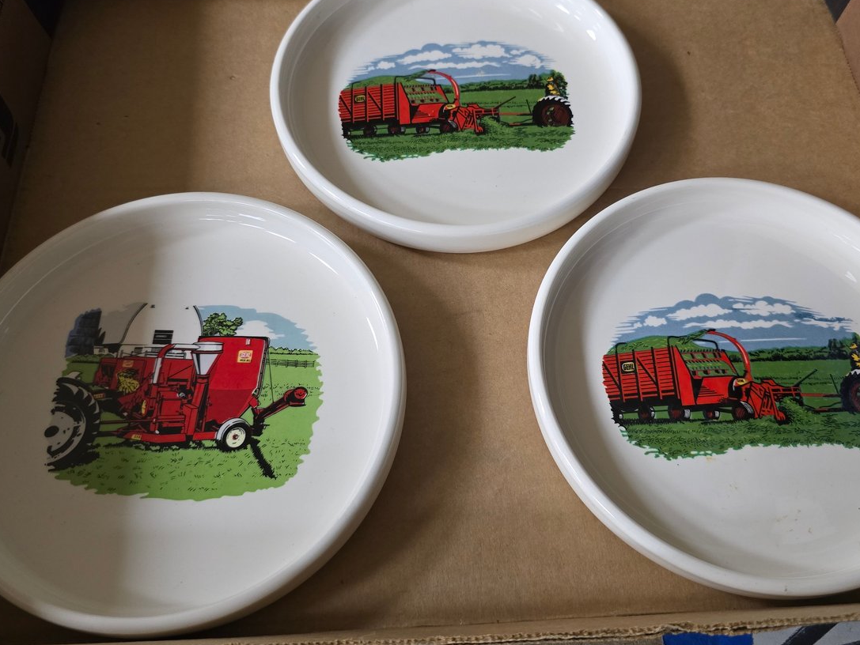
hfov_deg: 56.8
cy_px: 285
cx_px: 450
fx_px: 795
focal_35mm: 32
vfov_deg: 44.1
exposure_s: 1/60
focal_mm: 6.3
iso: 500
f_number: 1.7
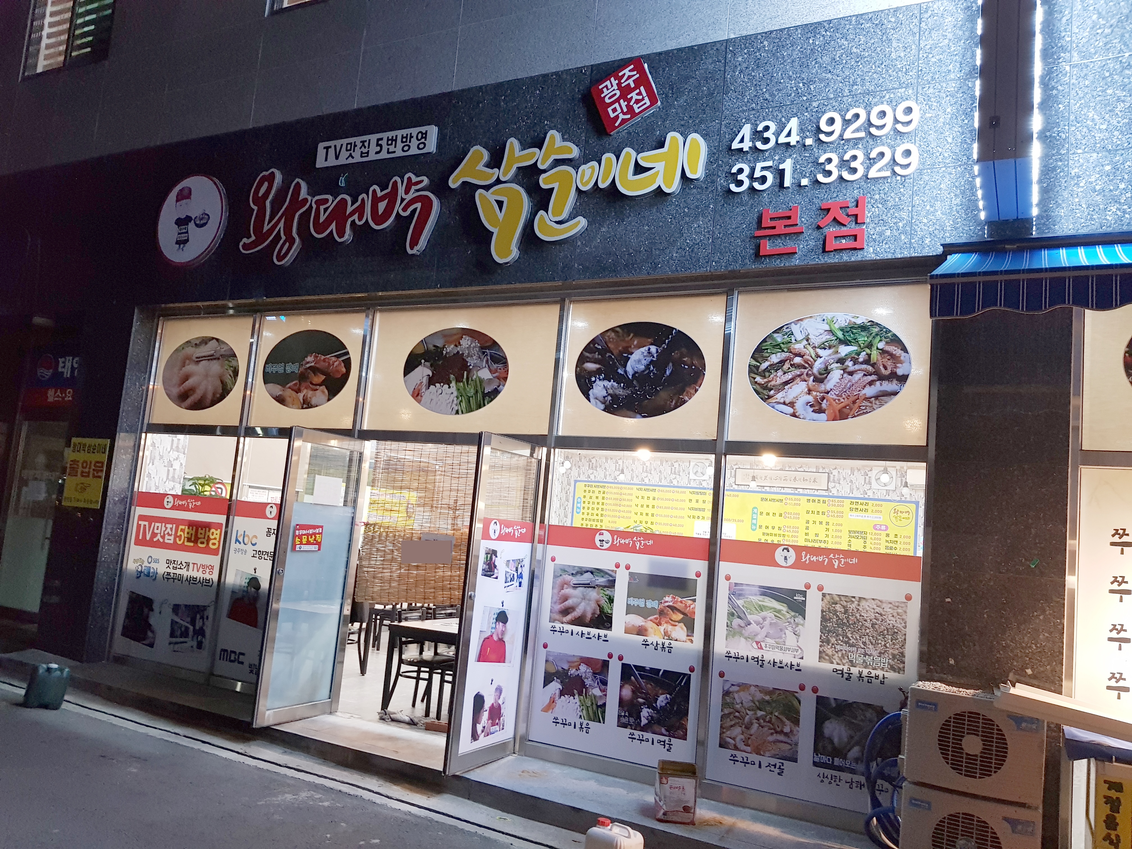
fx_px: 850
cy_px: 424
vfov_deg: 53.1
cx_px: 566
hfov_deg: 67.3
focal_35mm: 26
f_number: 1.7
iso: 250
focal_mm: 4.2
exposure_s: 1/30
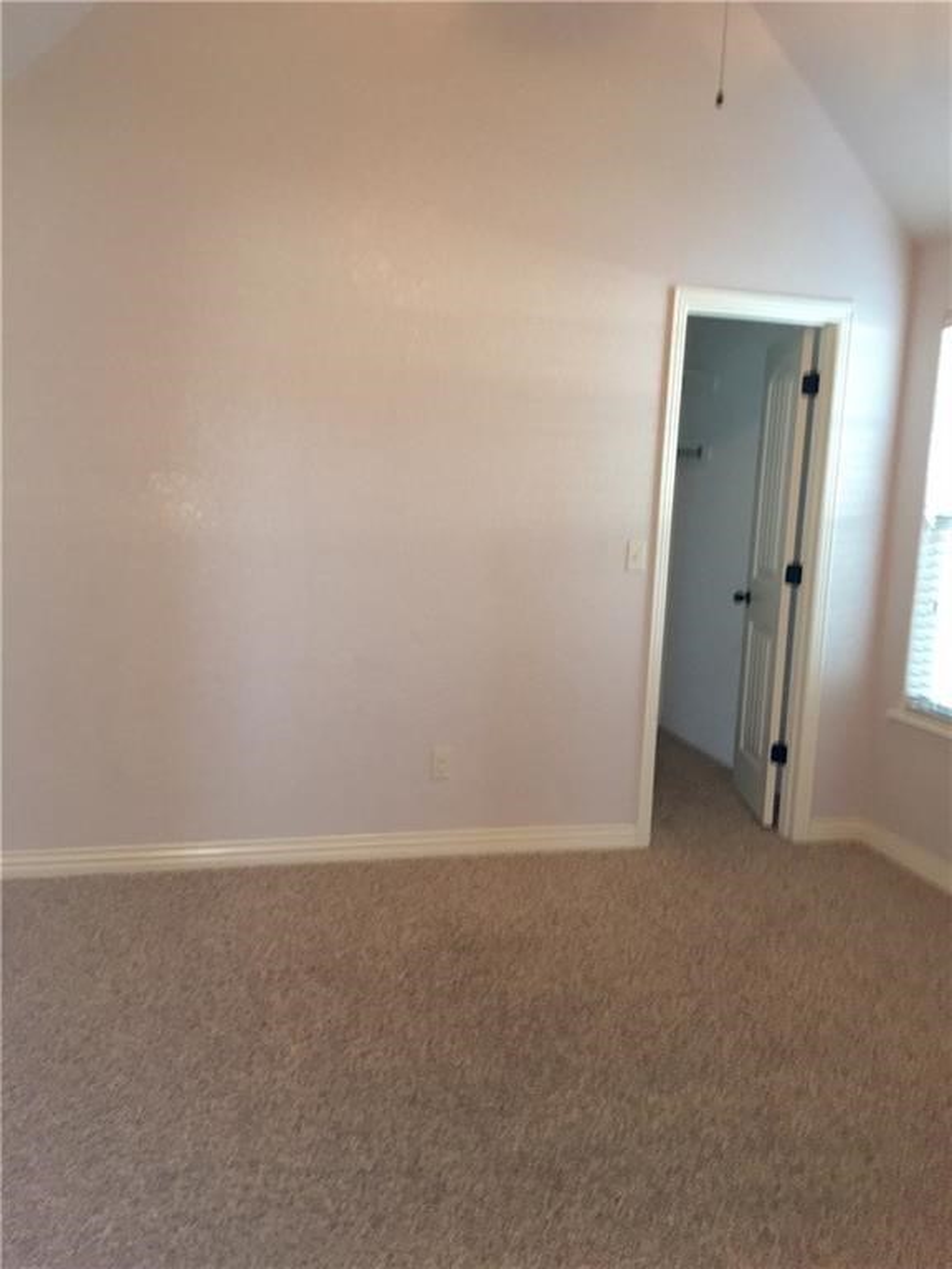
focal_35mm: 29
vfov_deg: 61.7
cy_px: 634
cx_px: 476
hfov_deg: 48.2
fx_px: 1063
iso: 100
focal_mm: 4.15
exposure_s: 1/16
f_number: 2.2
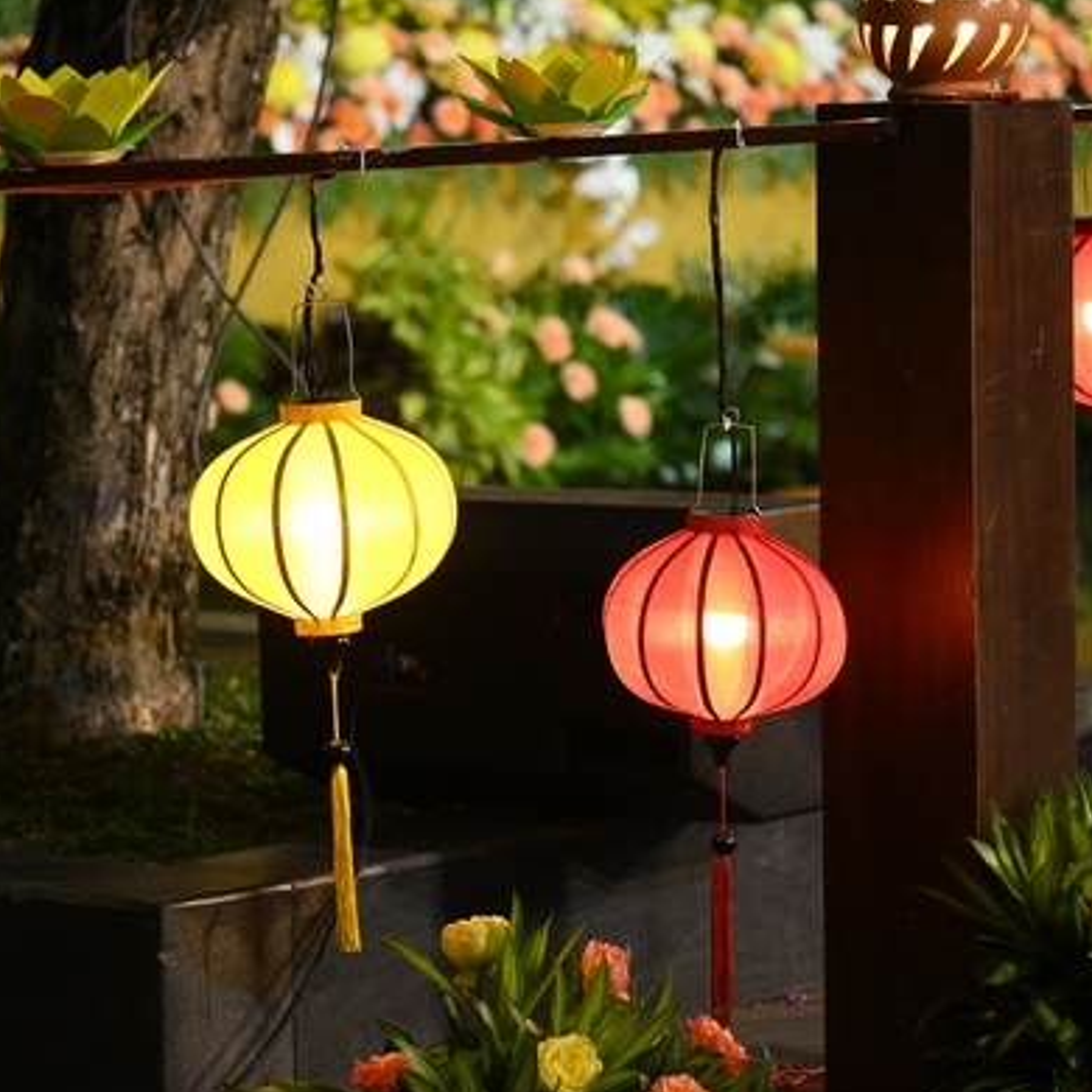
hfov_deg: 10.3
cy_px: 549
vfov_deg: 10.3
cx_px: 529
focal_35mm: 170
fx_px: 6067
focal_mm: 120
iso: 4000
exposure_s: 1/250
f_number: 4
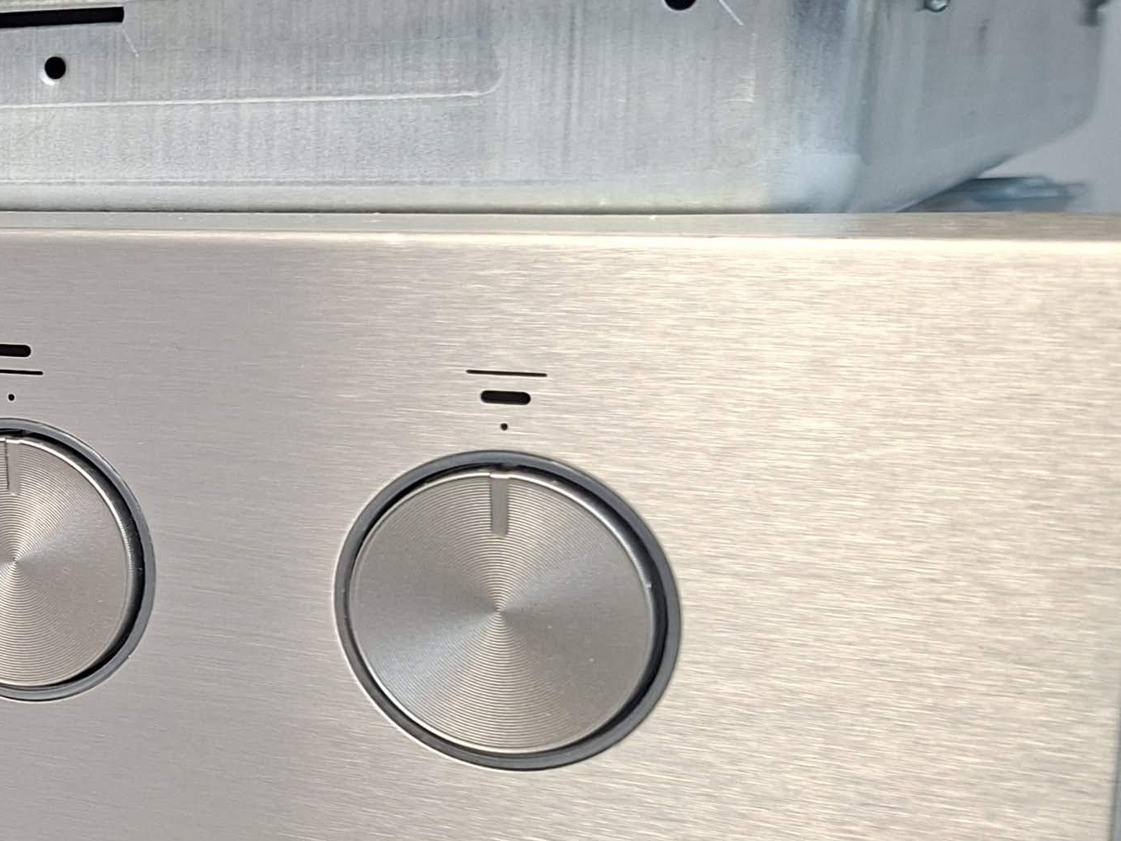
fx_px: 2170
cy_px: 481
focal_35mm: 67
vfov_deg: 21.9
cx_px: -349
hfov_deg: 25.0
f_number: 1.8
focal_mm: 5.54
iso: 250
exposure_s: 1/33
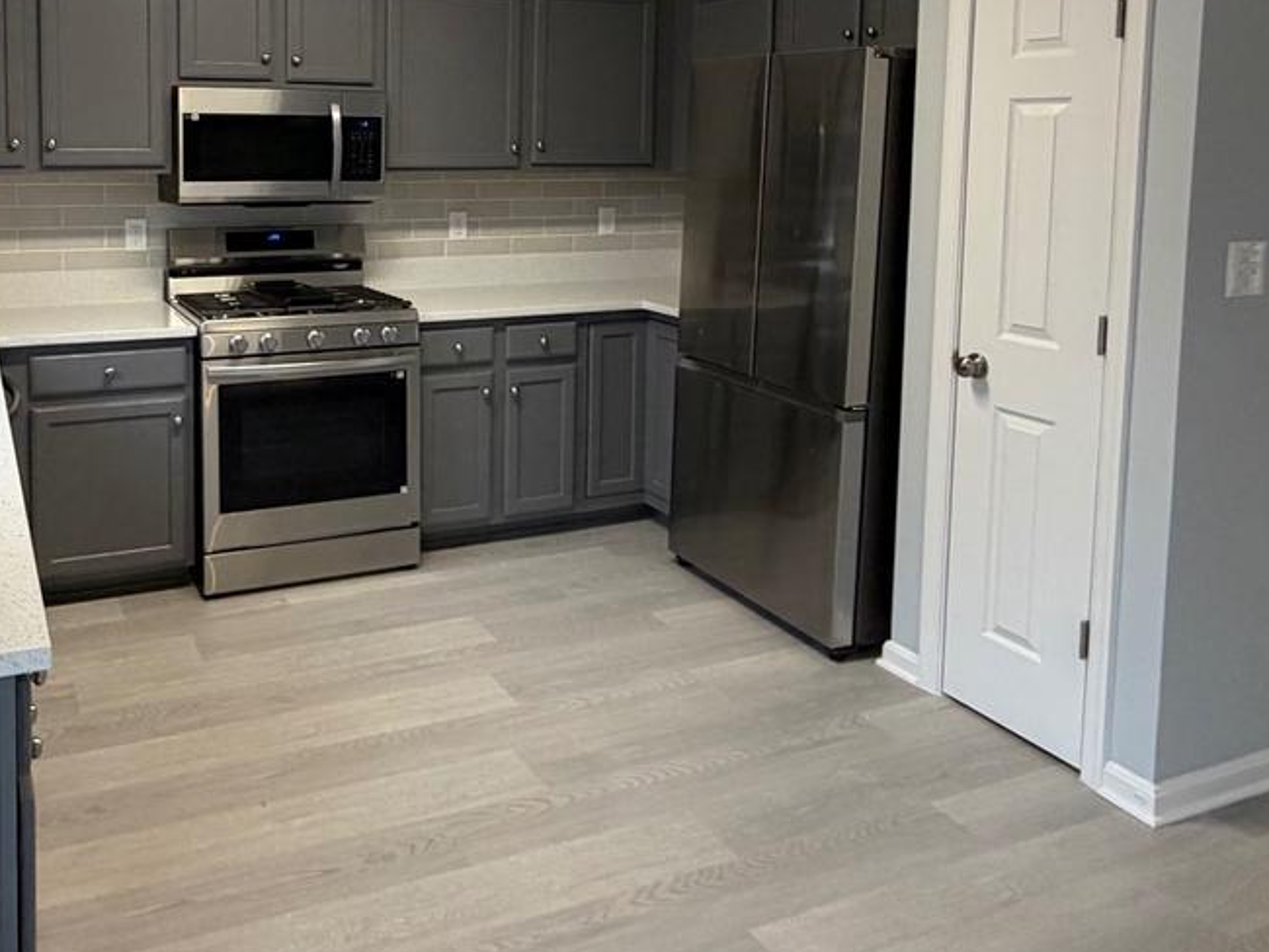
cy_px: 222
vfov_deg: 43.8
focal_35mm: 31
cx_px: 416
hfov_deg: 57.0
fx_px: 1137
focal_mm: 2.22
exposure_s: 1/60
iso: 200
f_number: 2.2
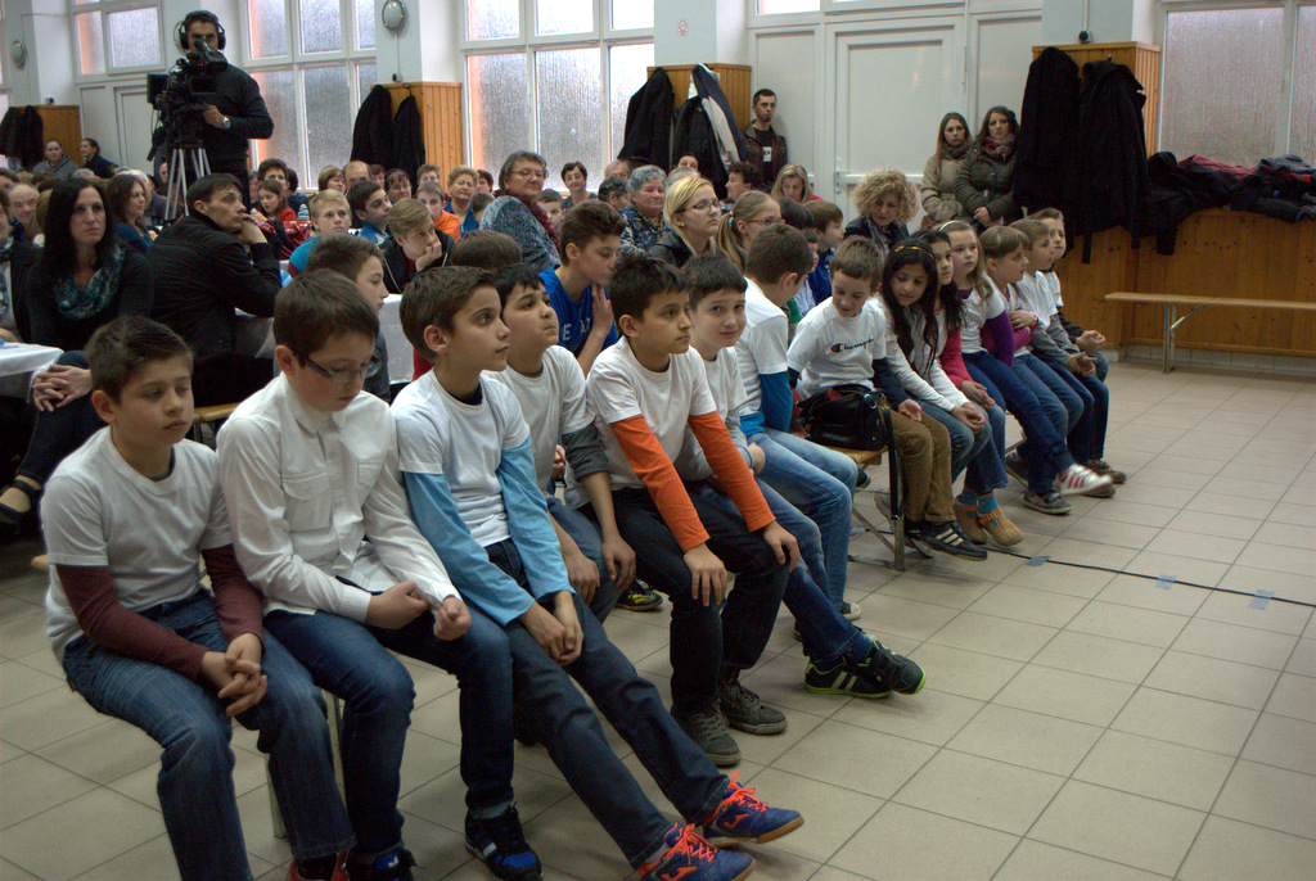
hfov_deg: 53.1
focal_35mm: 36
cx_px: 658
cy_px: 440
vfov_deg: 37.0
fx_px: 1318
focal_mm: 24
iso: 800
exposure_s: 1/60
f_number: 4
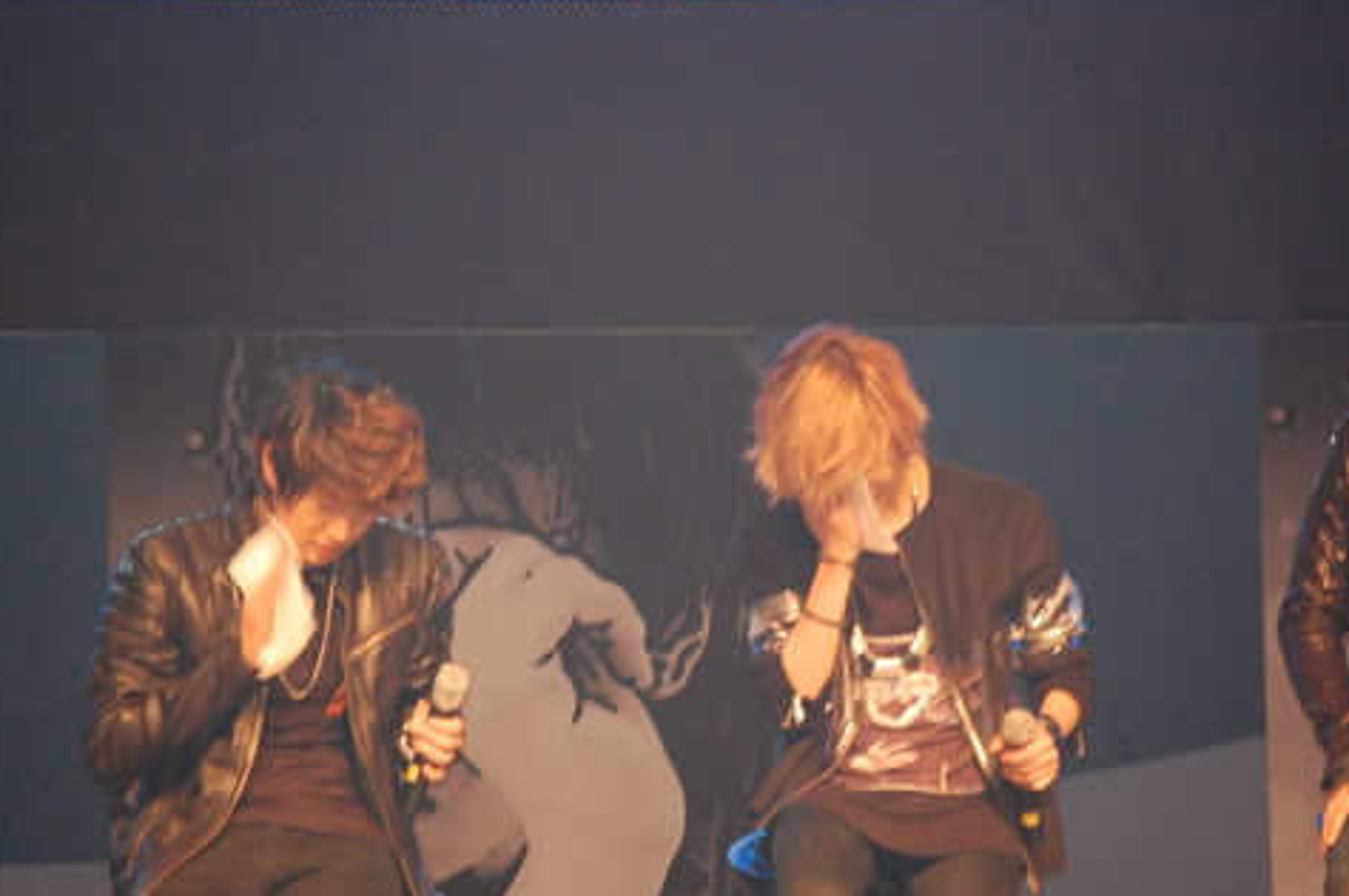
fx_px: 13027
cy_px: 422
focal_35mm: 348
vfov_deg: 3.9
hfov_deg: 5.9
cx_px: 649
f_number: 5.6
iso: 1600
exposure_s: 1/60
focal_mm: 200
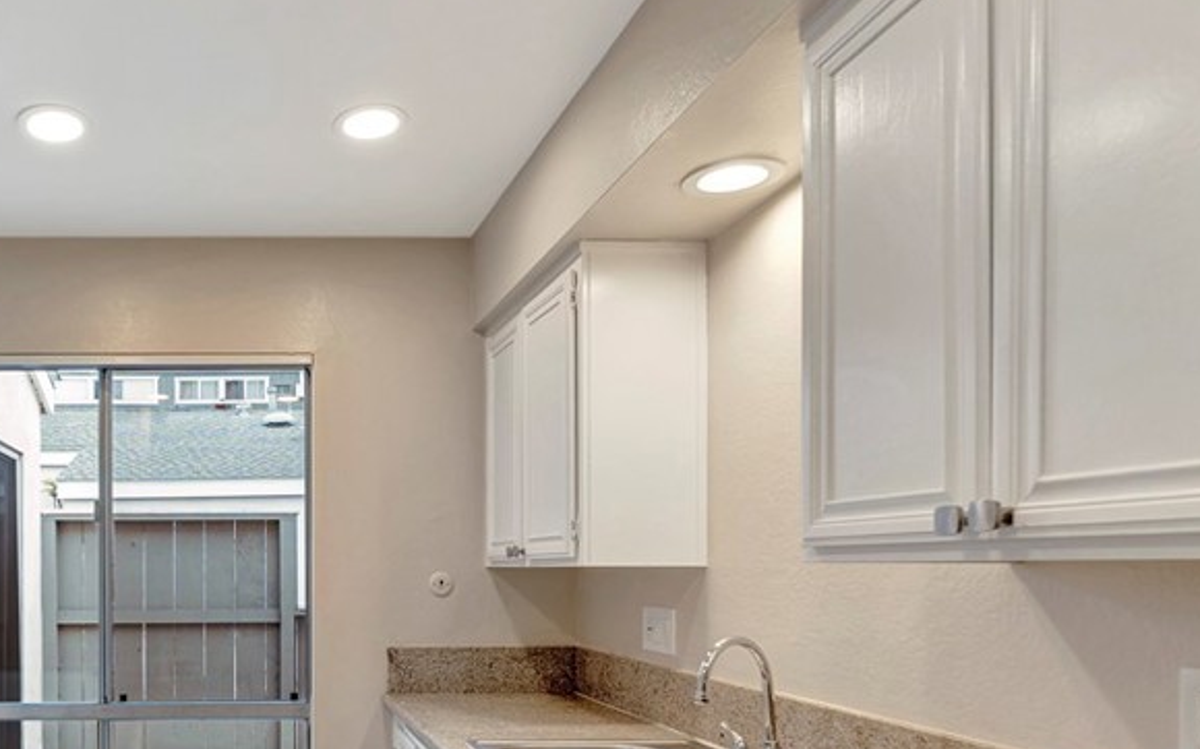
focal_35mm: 27
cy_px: 579
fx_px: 883
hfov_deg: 62.4
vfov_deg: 44.2
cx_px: 234
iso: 100
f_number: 5.6
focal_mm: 10
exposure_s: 1/30
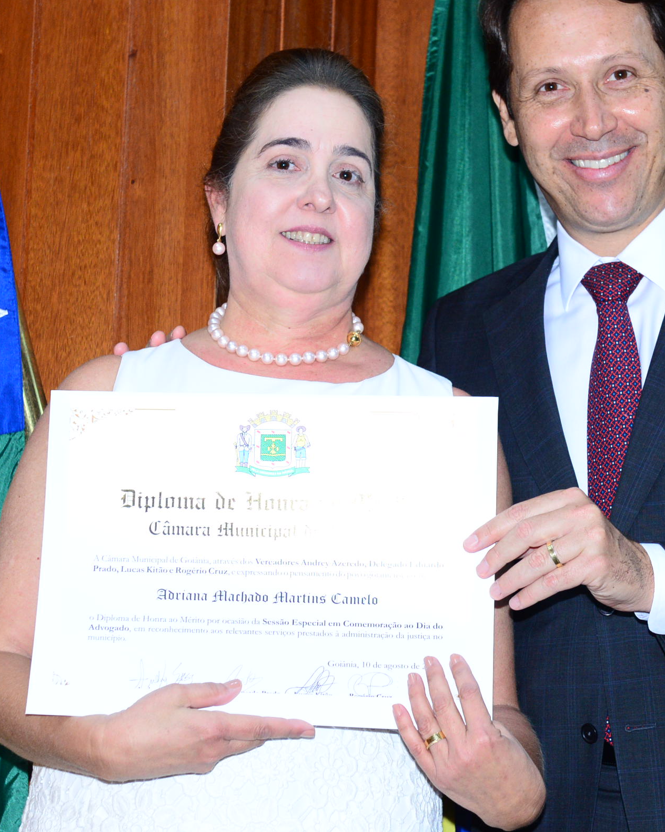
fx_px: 2903
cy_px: 388
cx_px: 373
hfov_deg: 13.1
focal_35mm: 118
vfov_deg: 16.3
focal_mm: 66
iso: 2000
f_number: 5.6
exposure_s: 1/125
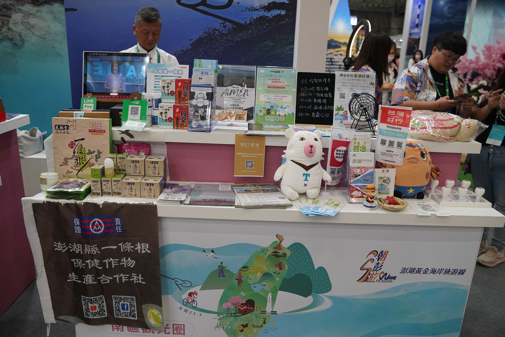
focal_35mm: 28
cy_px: 168
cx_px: 252
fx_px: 393
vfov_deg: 46.4
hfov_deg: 65.5
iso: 1250
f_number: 4
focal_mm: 28
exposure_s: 1/160
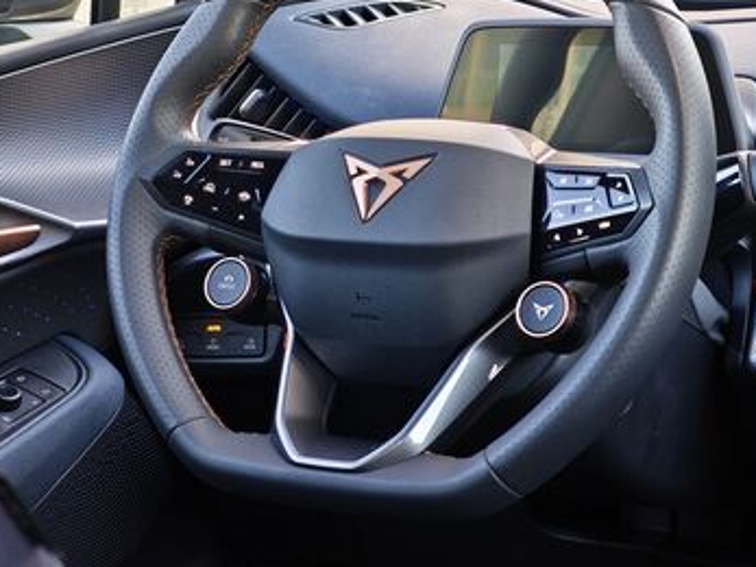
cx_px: 370
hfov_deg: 16.7
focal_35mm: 118
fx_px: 2576
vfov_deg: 12.5
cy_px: 124
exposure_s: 1/100
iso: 100
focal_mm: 12.28
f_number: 1.8
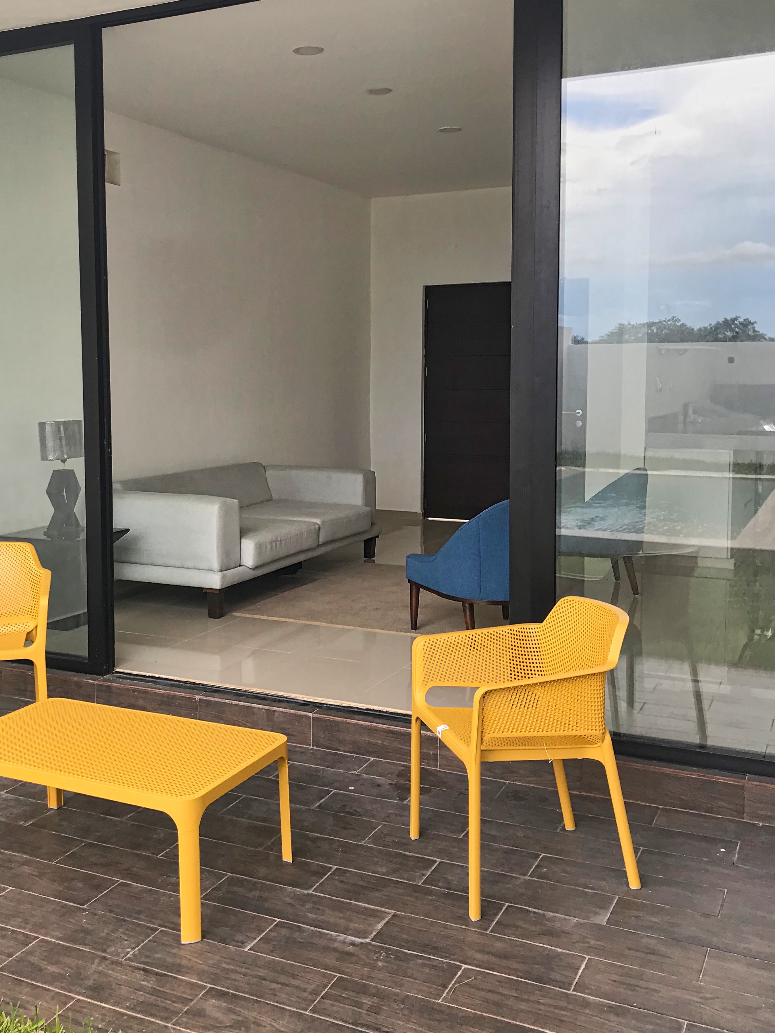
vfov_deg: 51.3
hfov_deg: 39.5
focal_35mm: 36
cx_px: 314
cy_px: 472
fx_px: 1075
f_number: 1.8
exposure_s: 1/160
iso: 20
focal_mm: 3.99
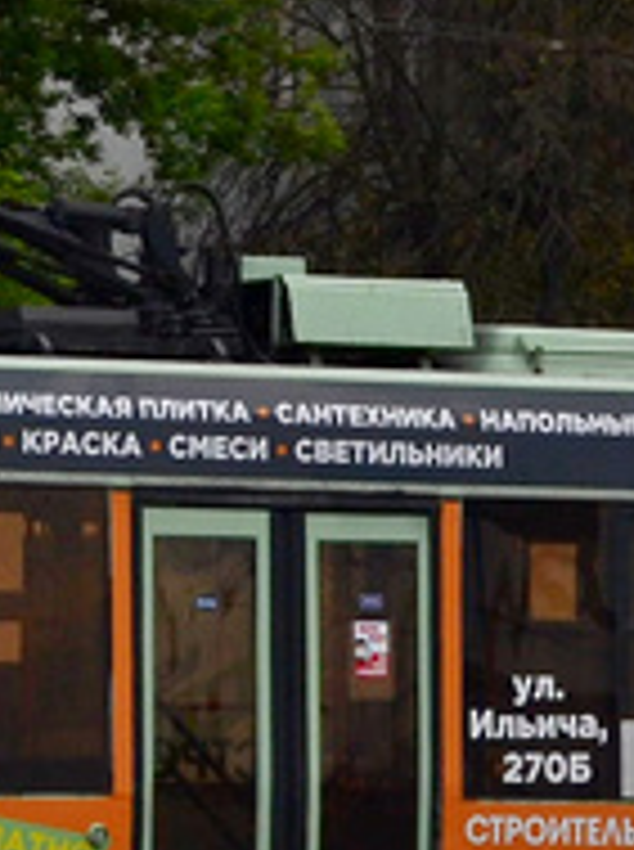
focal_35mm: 367
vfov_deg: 5.4
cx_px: 67
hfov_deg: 4.0
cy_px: 94
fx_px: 8993
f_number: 9
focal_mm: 40
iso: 100
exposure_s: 1/400
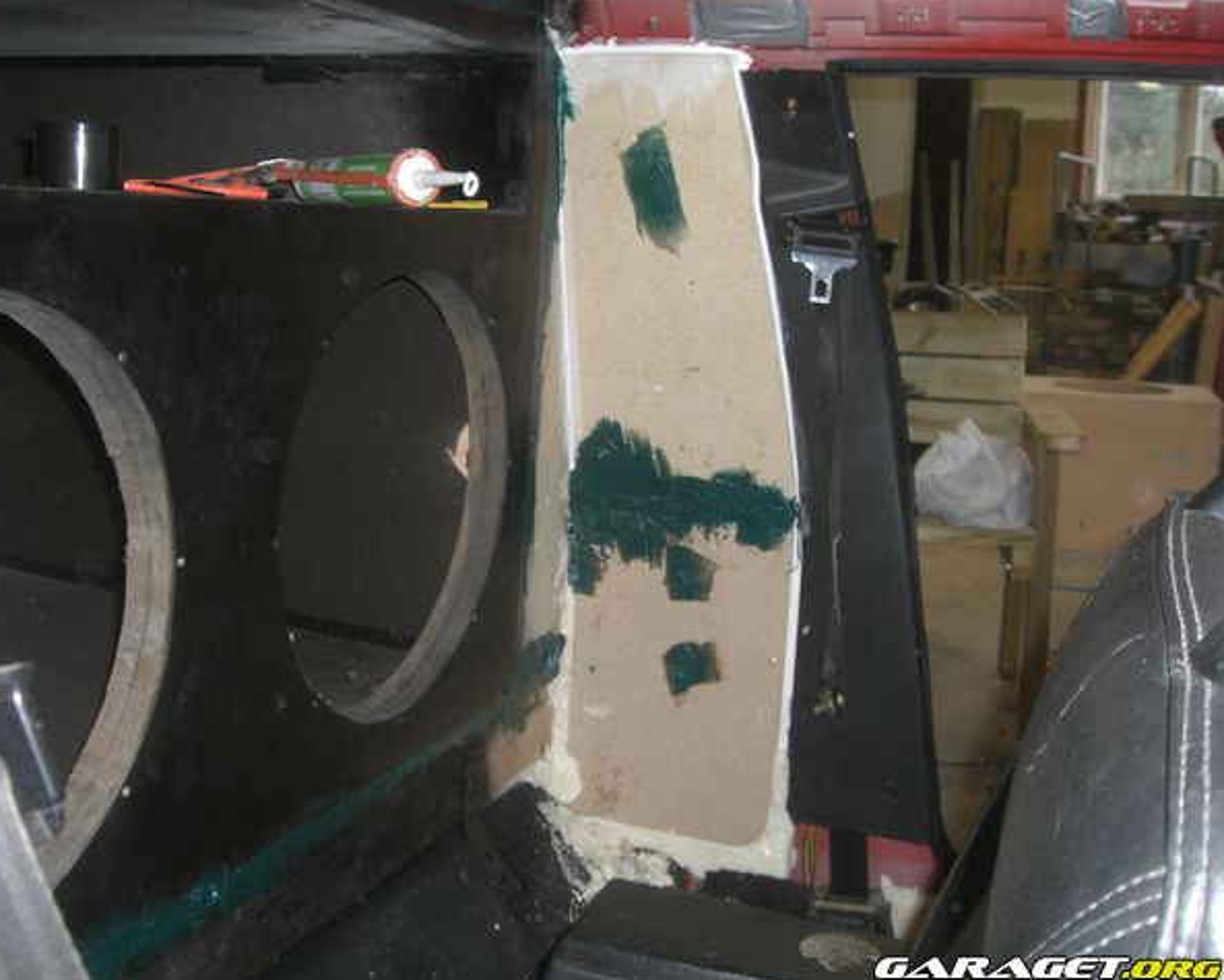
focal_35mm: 40
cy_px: 493
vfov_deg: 37.4
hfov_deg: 45.7
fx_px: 1450
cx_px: 568
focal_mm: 6.2
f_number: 2.7
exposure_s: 1/60
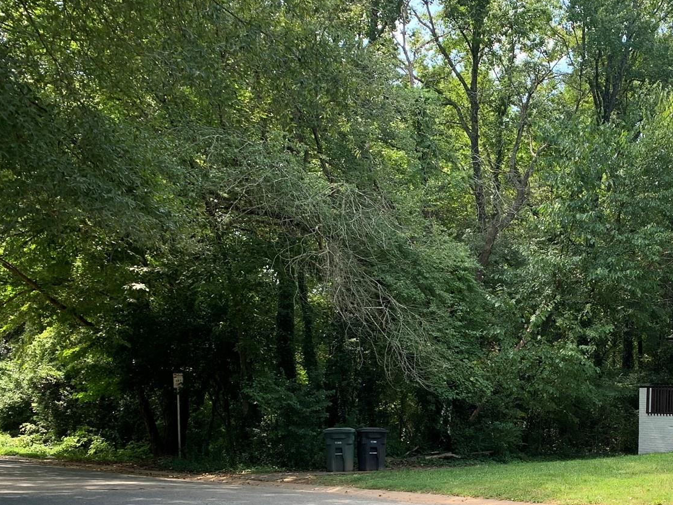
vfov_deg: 29.4
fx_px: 933
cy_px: 419
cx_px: 600
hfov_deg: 37.2
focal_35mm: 48
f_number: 1.8
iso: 25
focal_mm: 4.25
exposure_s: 1/295
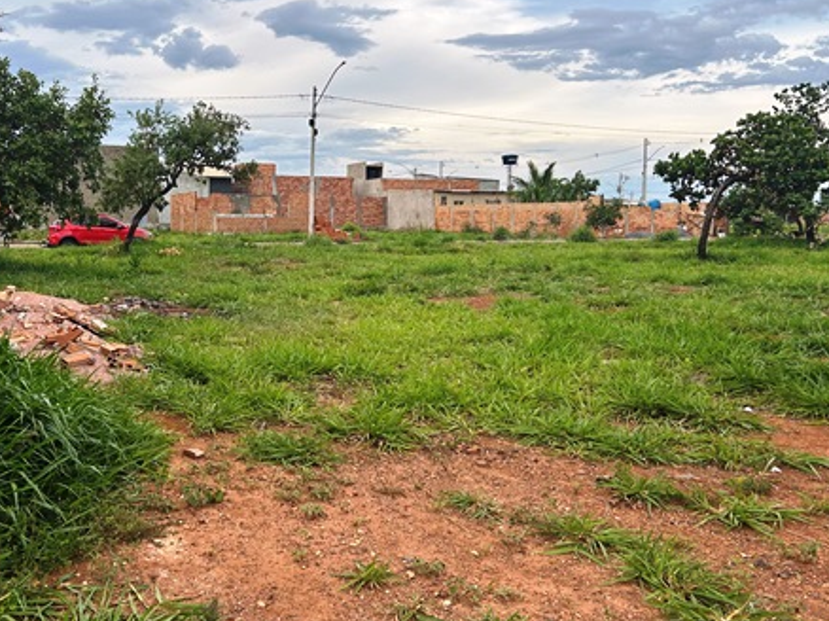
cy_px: 305
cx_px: 246
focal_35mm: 38
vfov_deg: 37.7
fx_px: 910
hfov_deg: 47.8
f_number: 1.5
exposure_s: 1/932
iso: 50
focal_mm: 5.7
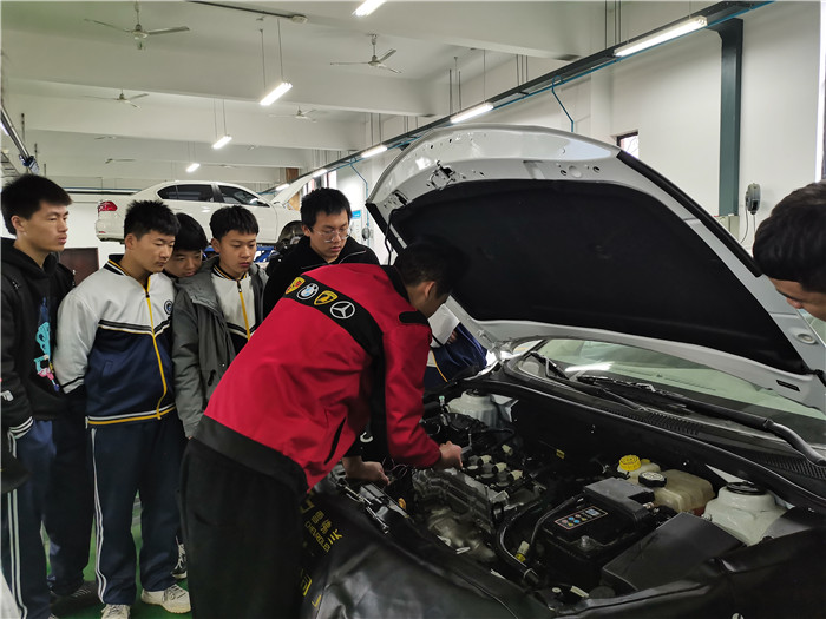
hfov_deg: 67.3
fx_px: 620
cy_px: 310
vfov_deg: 53.1
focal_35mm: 26
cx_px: 413
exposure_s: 1/33.3
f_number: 1.8
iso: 640
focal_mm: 5.58
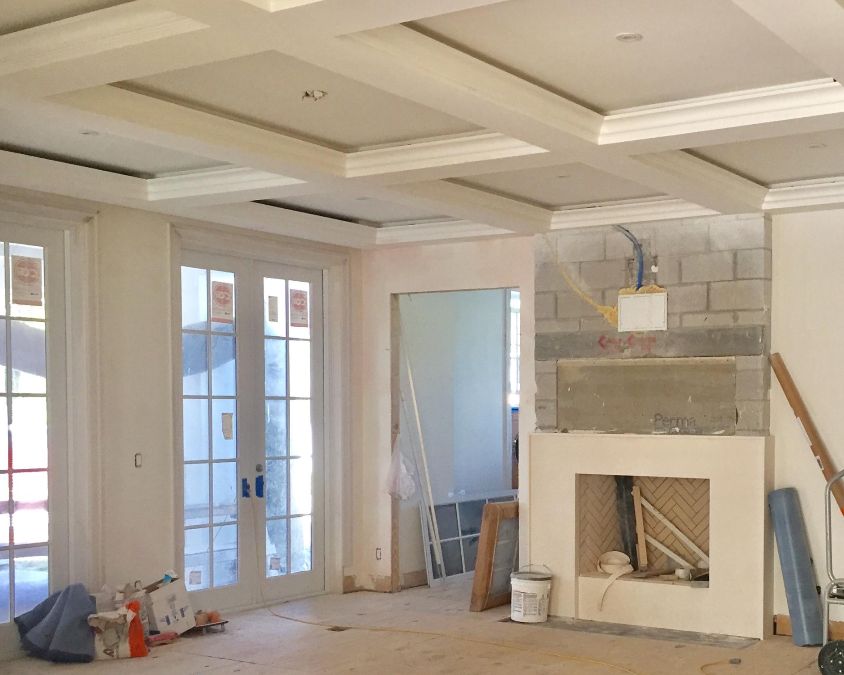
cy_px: 454
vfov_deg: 33.1
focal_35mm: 45
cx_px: 589
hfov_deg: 40.4
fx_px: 1124
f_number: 2.2
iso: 50
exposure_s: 1/30
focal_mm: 4.15
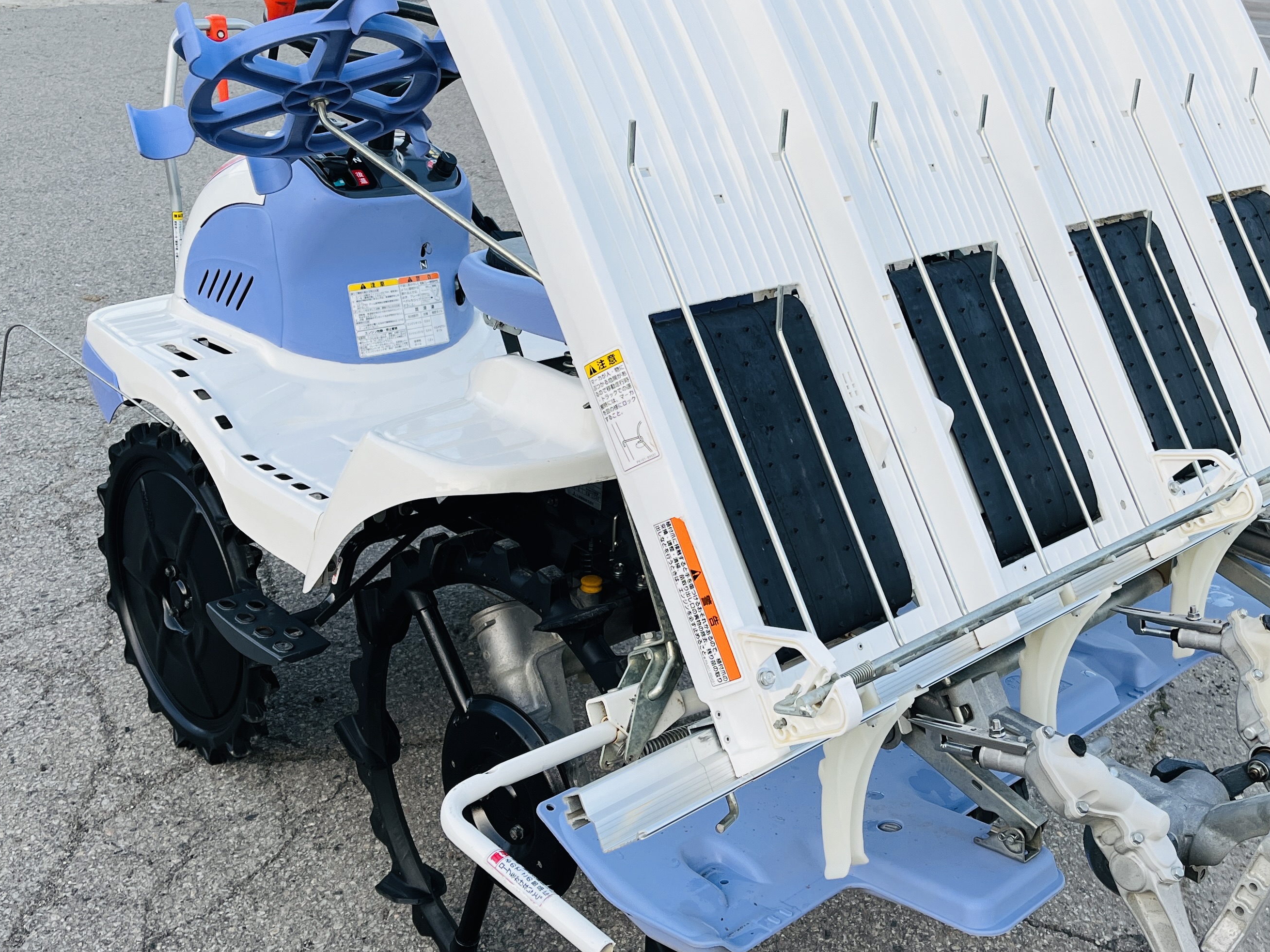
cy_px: 430
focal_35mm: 40
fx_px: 1468
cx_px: 737
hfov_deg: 46.6
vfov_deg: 35.9
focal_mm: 5.1
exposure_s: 1/477
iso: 50
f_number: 1.6
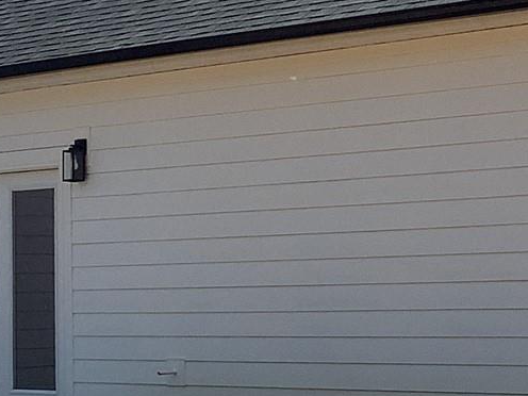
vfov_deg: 11.6
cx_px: 292
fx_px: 1952
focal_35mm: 128
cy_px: 152
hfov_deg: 15.4
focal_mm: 3.3
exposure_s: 1/1567
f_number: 2.4
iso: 25
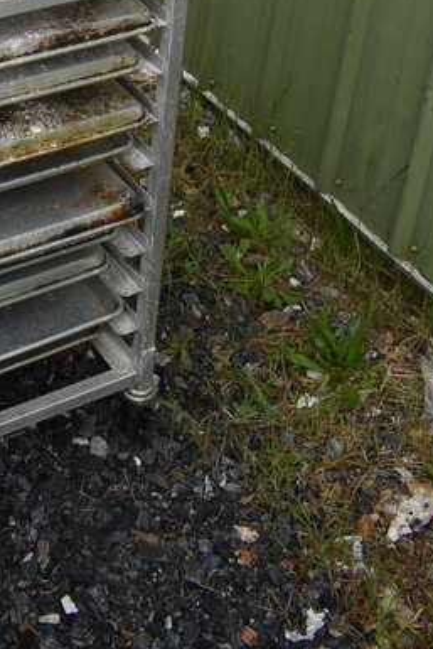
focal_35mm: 64
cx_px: 0
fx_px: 1154
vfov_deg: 27.8
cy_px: -117
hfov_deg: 20.6
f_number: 7.1
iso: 200
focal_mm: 18
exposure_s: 1/250
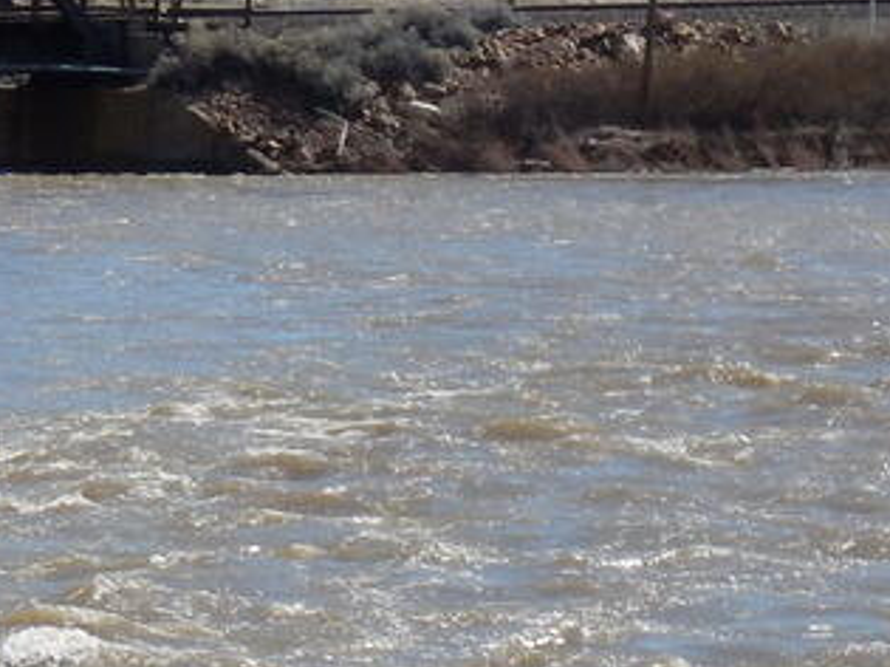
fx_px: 7299
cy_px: 602
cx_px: -949
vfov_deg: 5.2
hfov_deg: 6.7
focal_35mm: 284
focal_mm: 12
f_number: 4.5
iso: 125
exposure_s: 1/1000
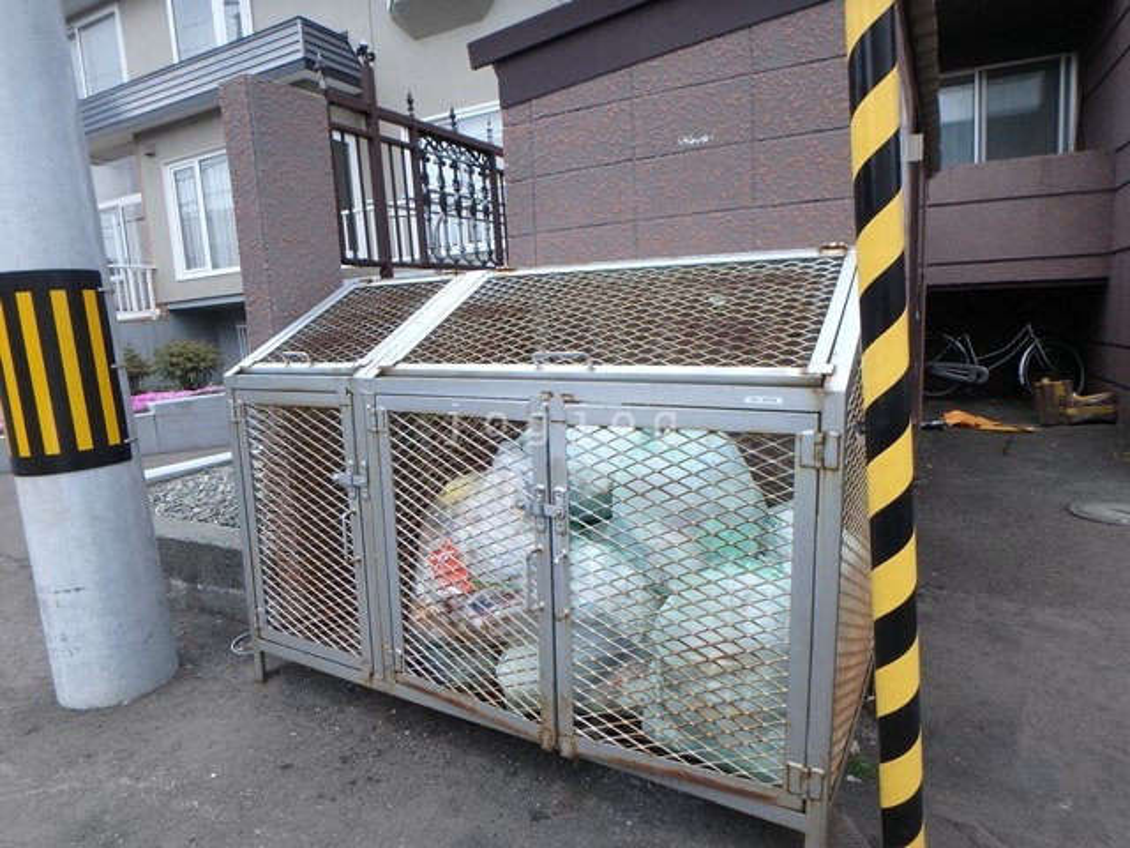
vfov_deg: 63.4
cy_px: 424
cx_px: 565
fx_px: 686
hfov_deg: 79.0
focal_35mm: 21
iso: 125
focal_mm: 3.7
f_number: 3.5
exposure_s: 1/125
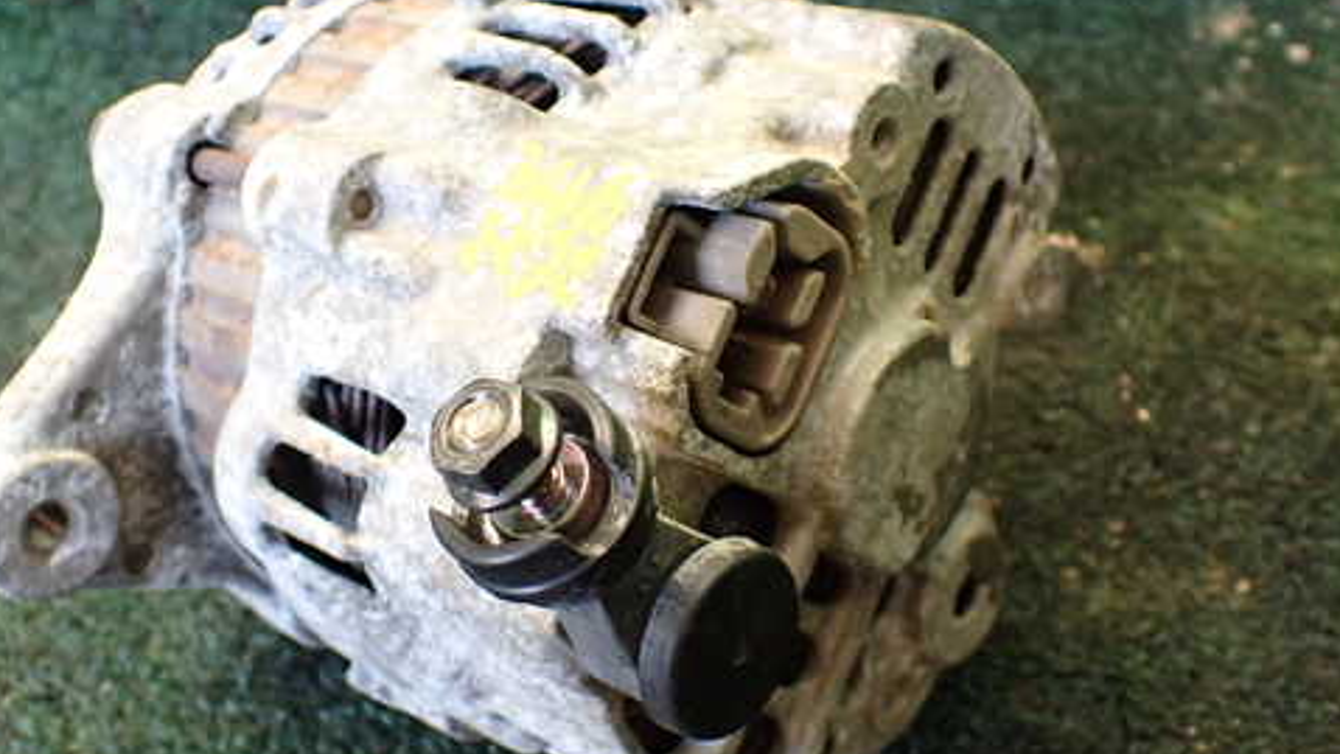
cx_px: 555
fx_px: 1457
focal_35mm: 41
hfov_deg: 49.2
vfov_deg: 29.0
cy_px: 345
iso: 500
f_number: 2.3
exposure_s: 1/125
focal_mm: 5.4
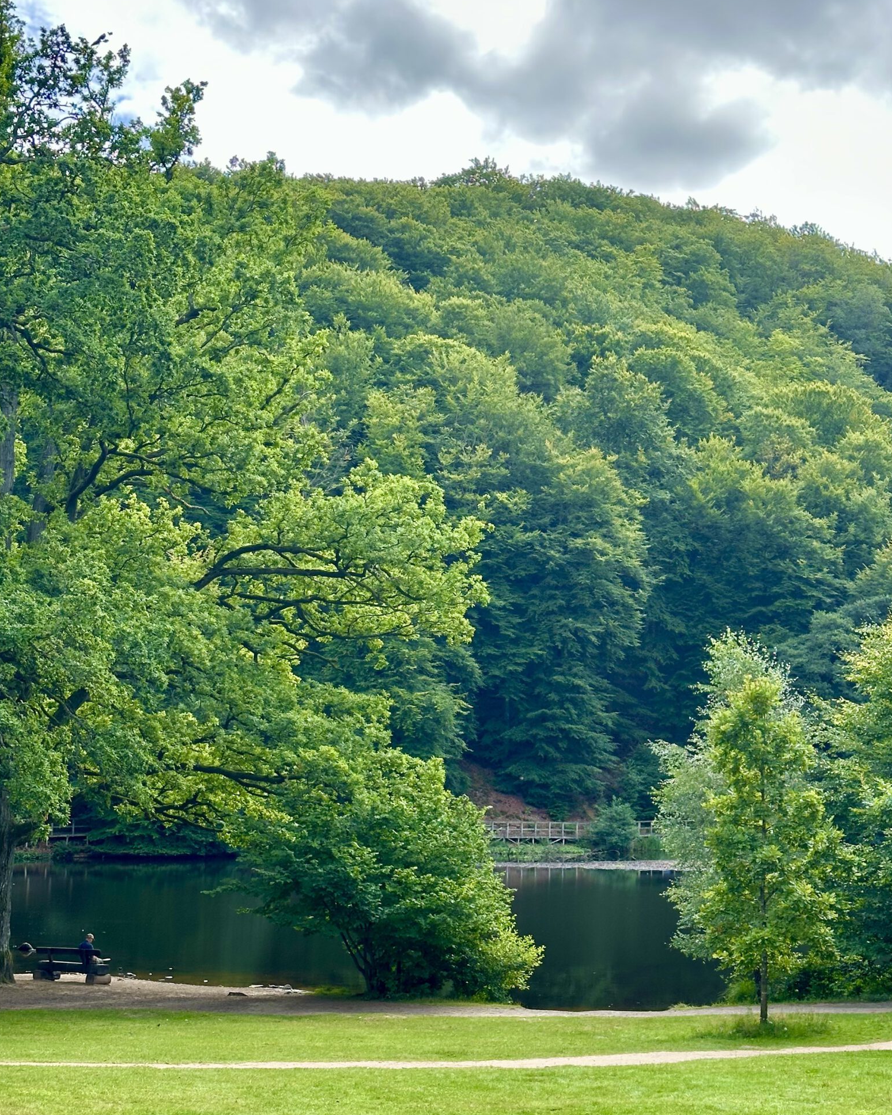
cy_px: 591
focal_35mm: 62
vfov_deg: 30.5
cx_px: 499
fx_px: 2046
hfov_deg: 24.6
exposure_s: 1/1145
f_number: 1.78
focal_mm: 6.86
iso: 64
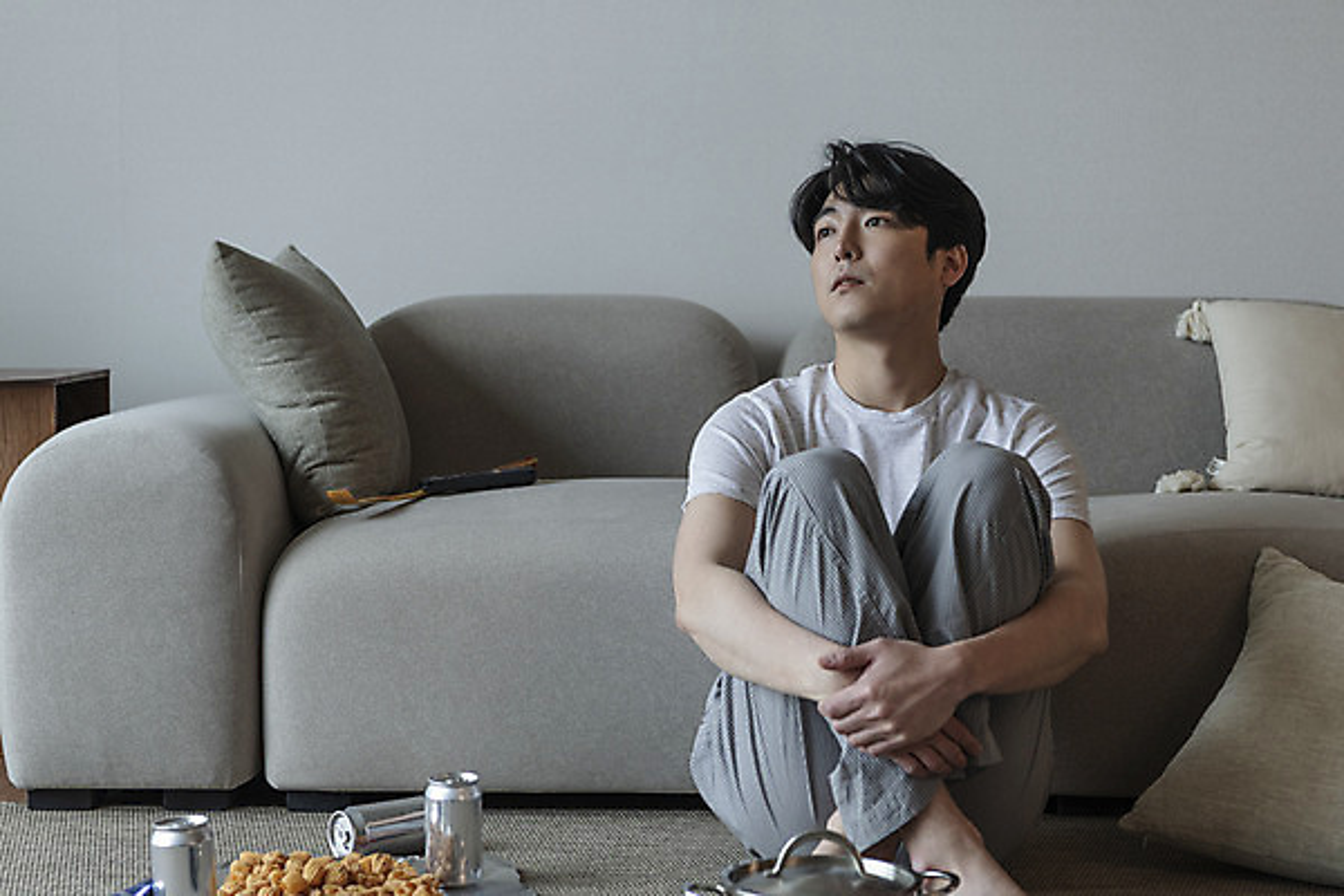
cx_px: 672
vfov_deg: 20.9
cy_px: 448
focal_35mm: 65
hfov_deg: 31.0
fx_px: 2426
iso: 800
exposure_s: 1/125
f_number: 4.5
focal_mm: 65
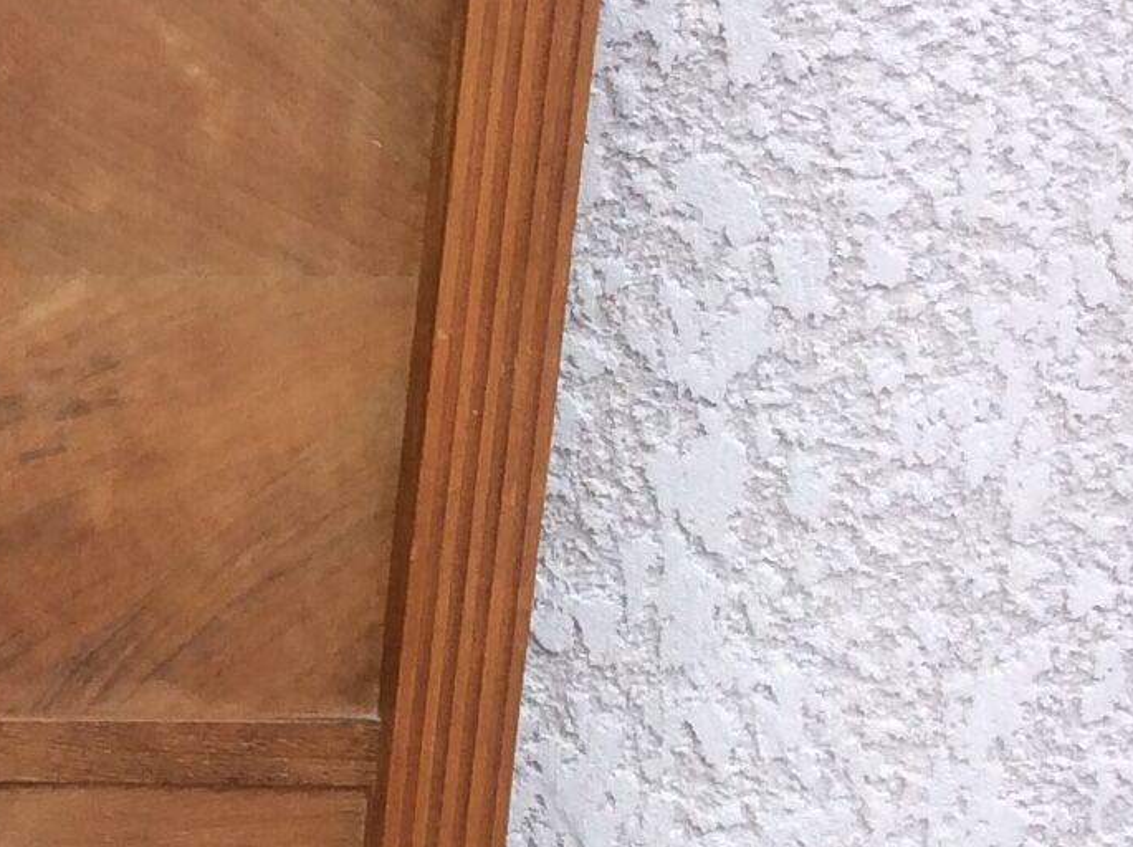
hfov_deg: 14.3
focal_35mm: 121
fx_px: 3956
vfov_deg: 12.2
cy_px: 371
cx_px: -944
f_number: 2.4
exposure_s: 1/274
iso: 32
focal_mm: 3.3
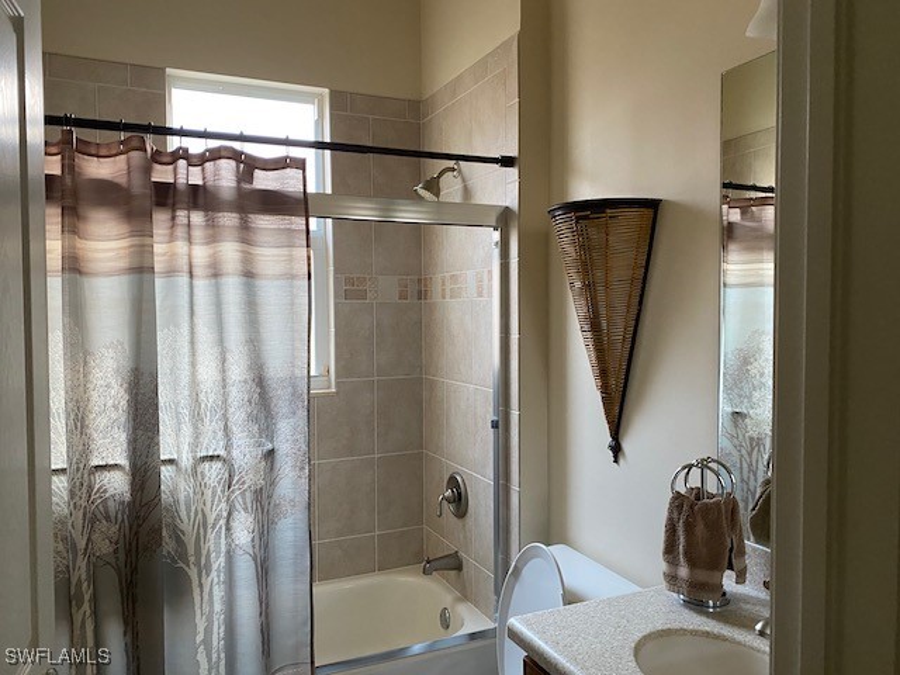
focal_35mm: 26
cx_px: 450
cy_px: 338
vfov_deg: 53.1
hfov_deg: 67.3
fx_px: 676
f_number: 1.8
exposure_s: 1/60
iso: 250
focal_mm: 4.25
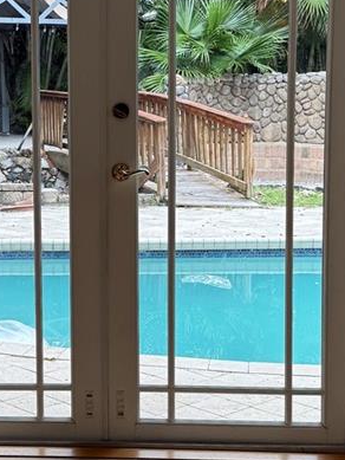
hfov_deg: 19.7
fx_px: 983
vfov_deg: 26.3
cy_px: 182
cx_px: 63
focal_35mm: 74
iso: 80
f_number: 1.78
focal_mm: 6.76
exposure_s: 1/393
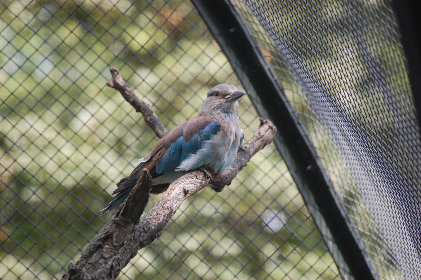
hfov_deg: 6.9
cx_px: 210
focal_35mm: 300
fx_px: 3505
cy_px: 140
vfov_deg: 4.6
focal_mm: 200
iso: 800
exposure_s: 1/250
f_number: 5.6
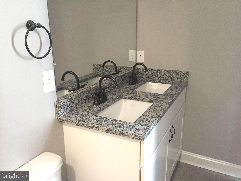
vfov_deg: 48.2
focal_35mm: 29
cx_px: 120
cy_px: 90
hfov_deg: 61.7
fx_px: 202
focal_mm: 4.15
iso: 250
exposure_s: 1/30
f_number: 2.2
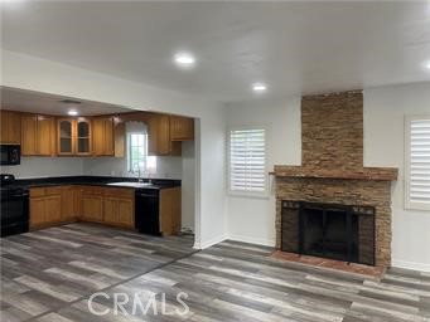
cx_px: 215
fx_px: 323
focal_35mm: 26
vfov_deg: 53.1
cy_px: 161
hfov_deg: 67.3
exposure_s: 1/60
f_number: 1.6
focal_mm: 5.1
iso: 100
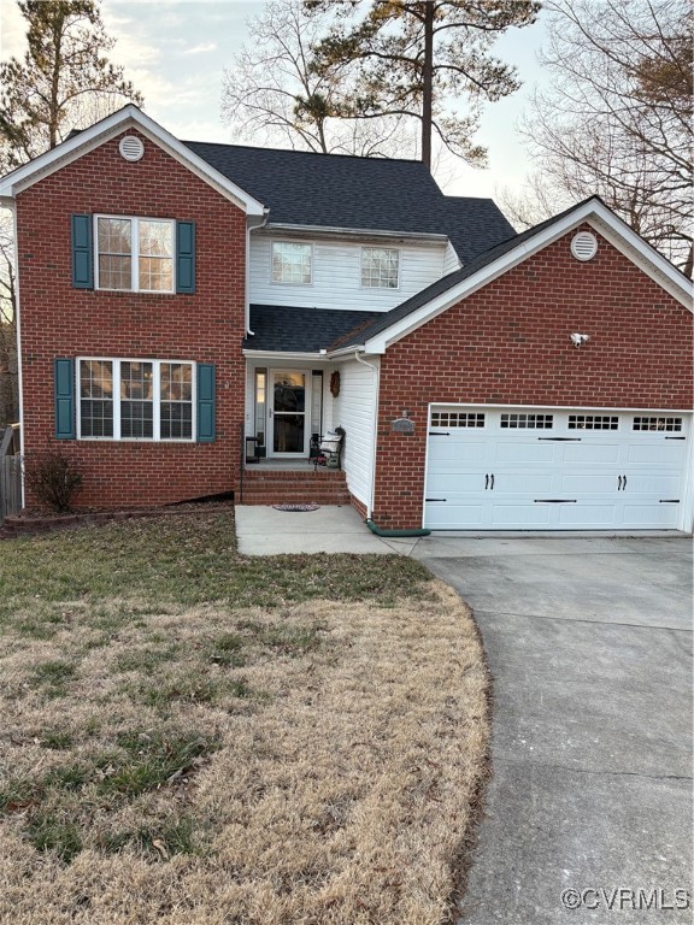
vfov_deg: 67.3
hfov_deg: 53.1
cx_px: 347
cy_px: 462
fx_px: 695
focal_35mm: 26
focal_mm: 5.96
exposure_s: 1/365
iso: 64
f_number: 1.6
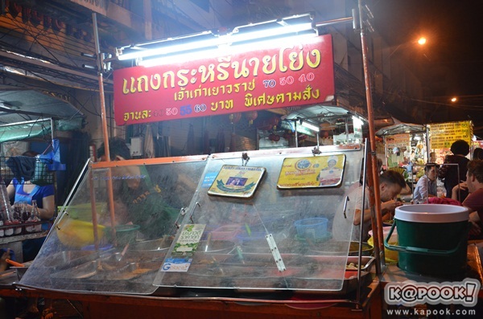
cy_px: 160
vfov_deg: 36.7
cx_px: 242
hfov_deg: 53.2
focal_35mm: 36
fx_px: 482
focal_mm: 24
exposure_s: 1/20
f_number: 4.5
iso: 640
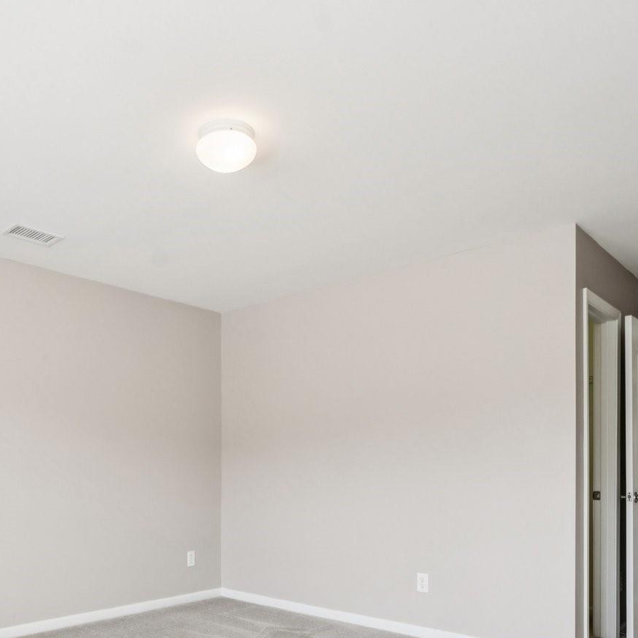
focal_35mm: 28
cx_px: 221
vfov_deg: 54.9
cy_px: 470
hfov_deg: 56.3
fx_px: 584
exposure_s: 1/50
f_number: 7.1
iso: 160
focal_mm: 14
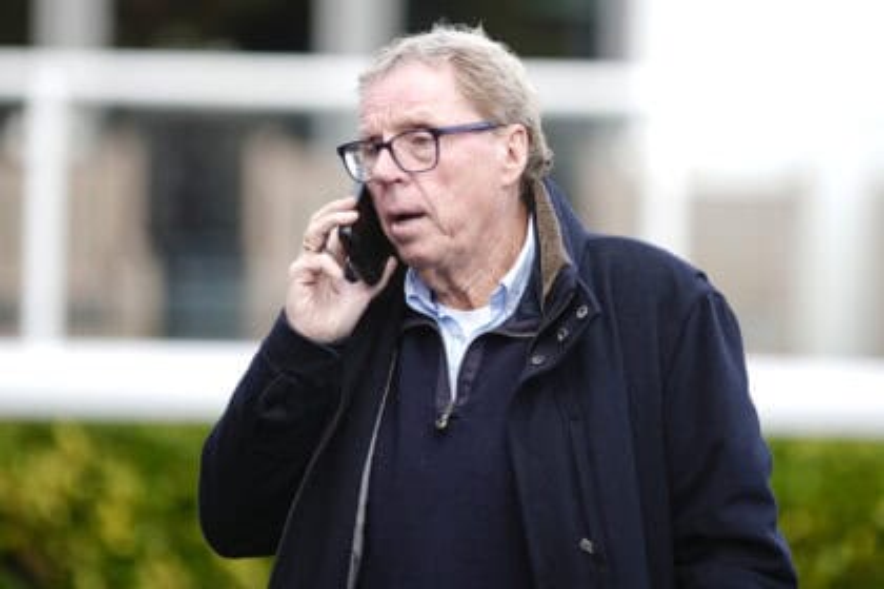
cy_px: 294
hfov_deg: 10.3
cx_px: 442
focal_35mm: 200
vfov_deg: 6.9
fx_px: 4911
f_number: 1.8
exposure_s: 1/800
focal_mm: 200
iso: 200
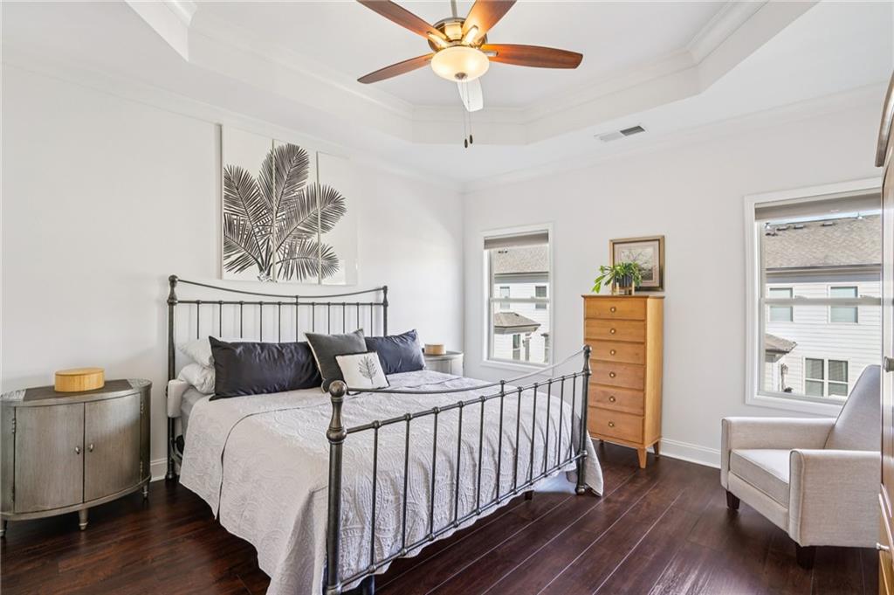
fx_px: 397
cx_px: 447
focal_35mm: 16
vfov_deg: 73.7
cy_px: 298
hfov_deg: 96.8
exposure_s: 1/13
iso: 400
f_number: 9
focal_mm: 16
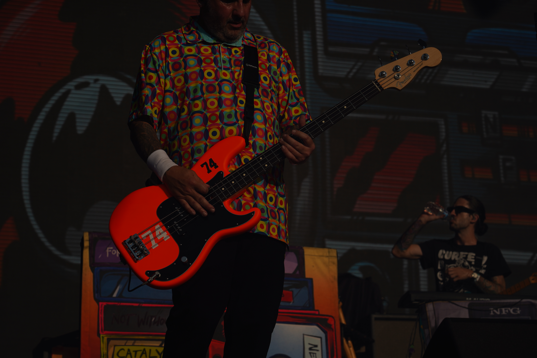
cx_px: 268
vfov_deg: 13.0
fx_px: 1566
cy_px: 179
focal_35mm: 105
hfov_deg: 19.5
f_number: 9
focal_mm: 105
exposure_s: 1/2500
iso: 100
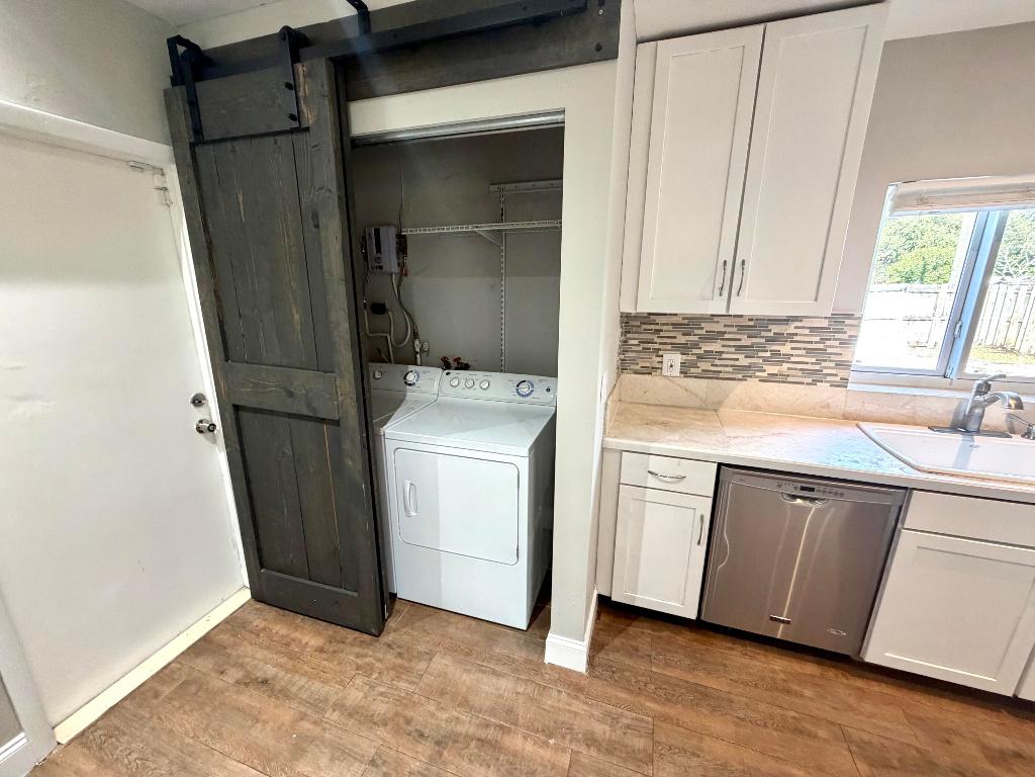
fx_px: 419
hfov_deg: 102.1
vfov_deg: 85.7
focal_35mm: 14
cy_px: 388
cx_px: 518
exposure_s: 1/60
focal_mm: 2.22
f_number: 2.2
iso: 250
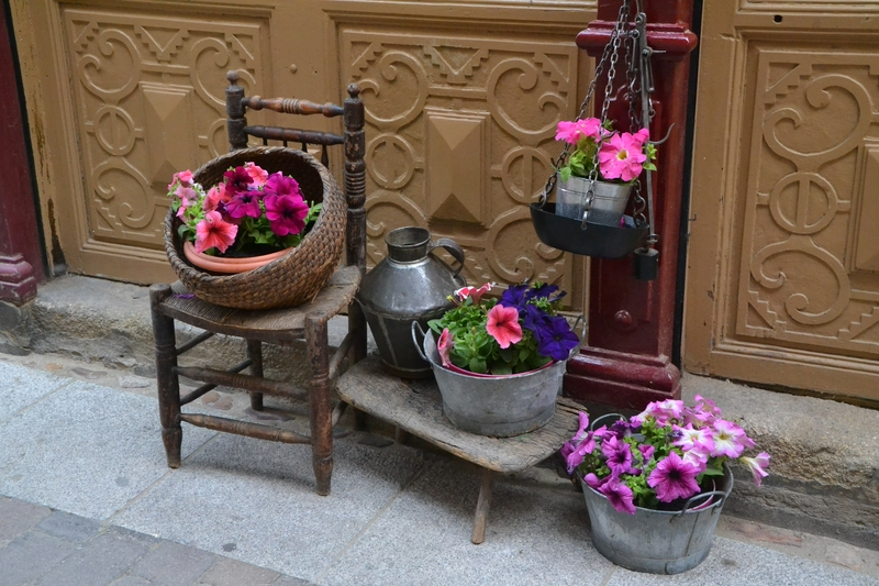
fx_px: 1245
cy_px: 293
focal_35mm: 51
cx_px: 440
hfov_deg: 38.9
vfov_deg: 26.5
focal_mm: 34
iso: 3200
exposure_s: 1/160
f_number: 6.3
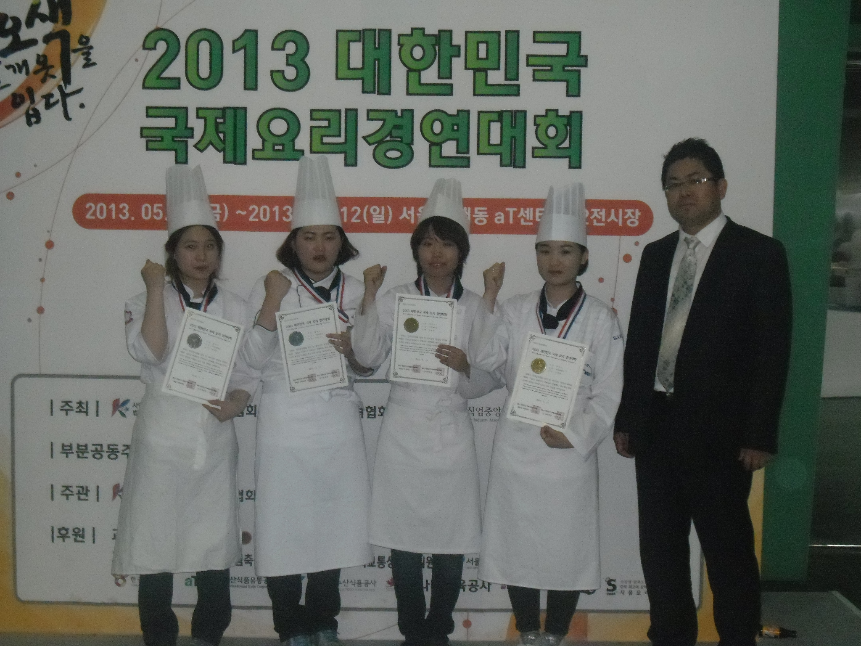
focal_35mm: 52
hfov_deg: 36.8
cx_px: 430
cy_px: 323
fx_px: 1293
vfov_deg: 28.0
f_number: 5
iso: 400
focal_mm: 9.3
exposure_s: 1/60
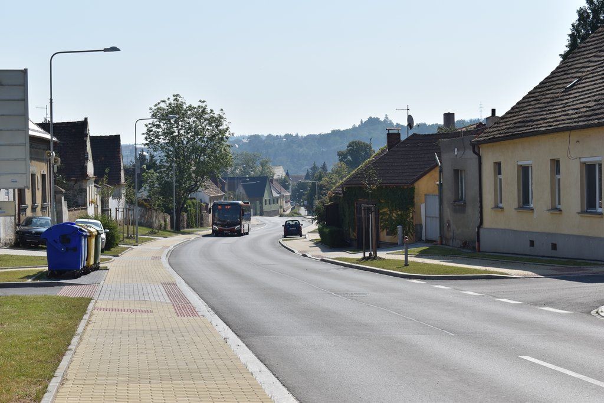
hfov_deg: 24.6
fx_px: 1384
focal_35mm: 82
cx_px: 302
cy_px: 202
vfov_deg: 16.6
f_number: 8
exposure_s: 1/500
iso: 100
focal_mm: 55
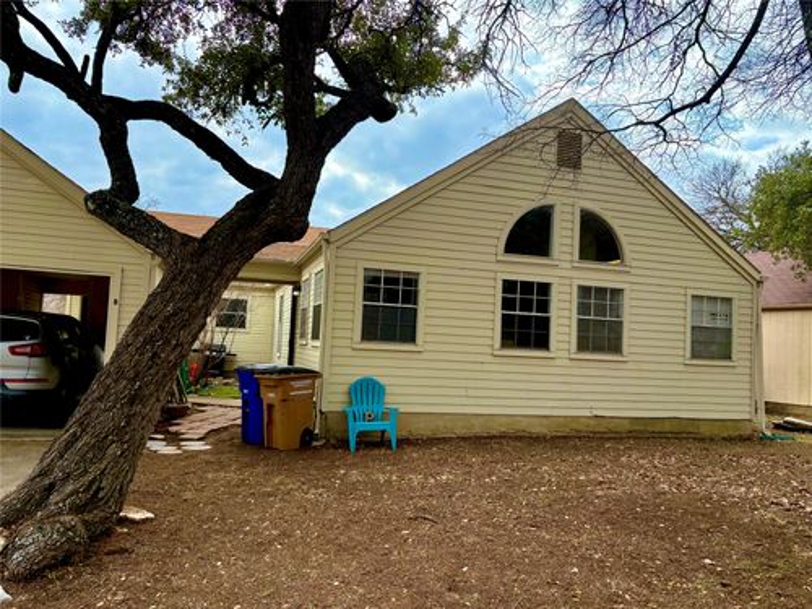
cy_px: 304
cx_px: 406
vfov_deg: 53.1
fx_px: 610
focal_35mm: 26
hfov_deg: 67.3
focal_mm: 5.96
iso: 64
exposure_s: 1/2283
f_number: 1.6
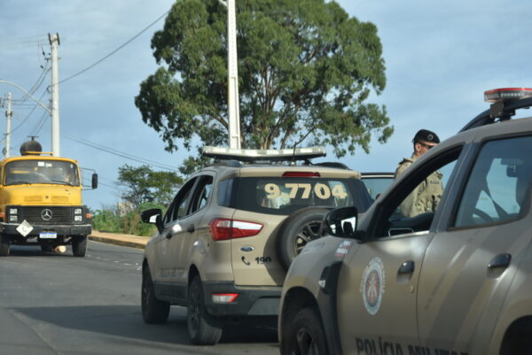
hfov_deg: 21.9
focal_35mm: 93
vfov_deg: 14.7
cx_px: 266
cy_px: 178
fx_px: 1375
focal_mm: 62
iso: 400
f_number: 8
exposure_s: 1/500
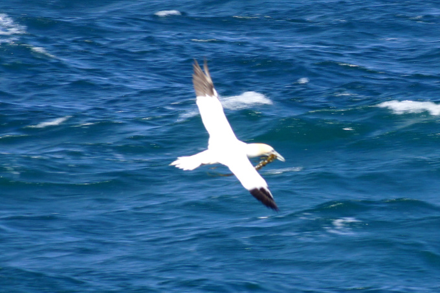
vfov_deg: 9.1
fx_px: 1833
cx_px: 220
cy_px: 146
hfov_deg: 13.7
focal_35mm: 150
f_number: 8
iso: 100
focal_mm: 100
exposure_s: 1/200
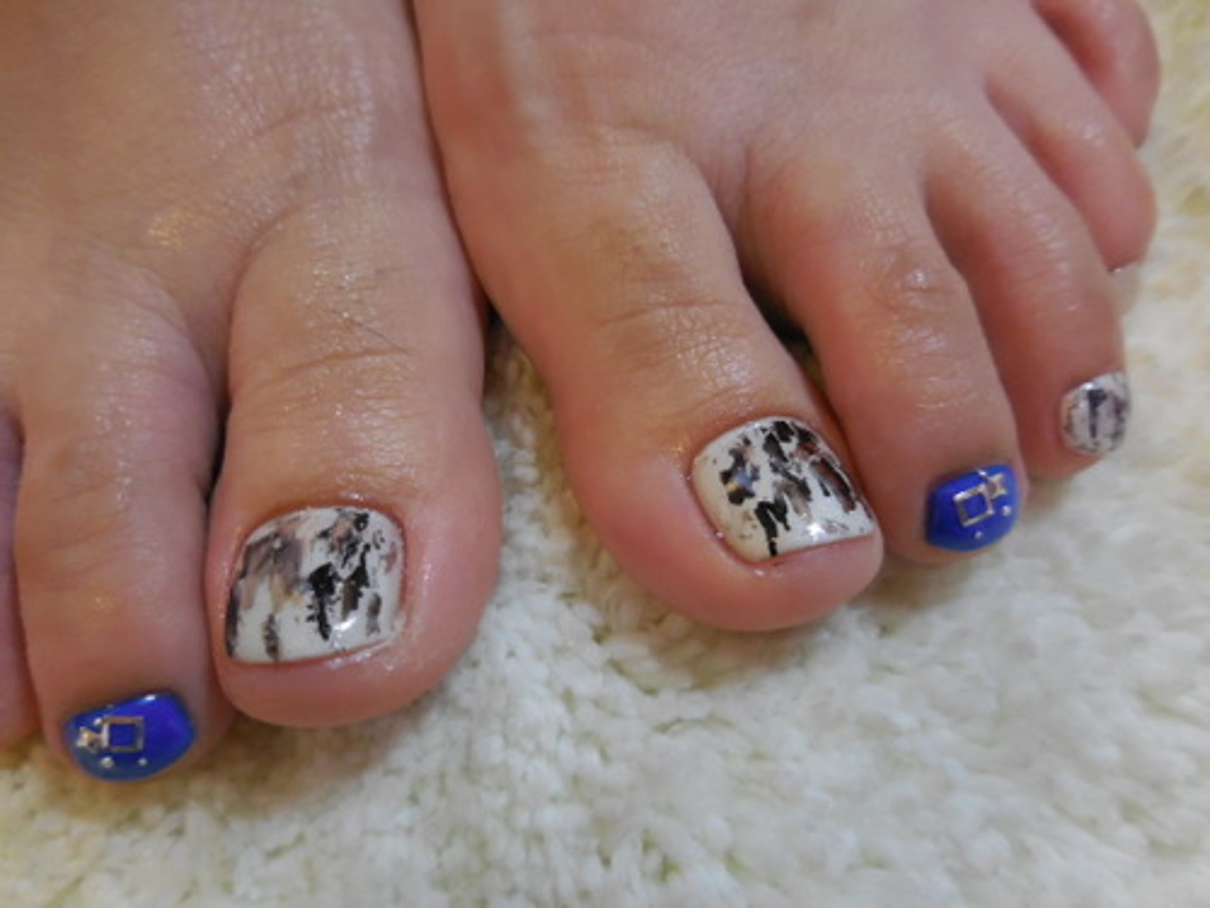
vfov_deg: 54.9
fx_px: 874
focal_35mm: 25
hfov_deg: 69.4
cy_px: 454
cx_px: 605
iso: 400
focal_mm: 4.5
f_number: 3.3
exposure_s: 1/20
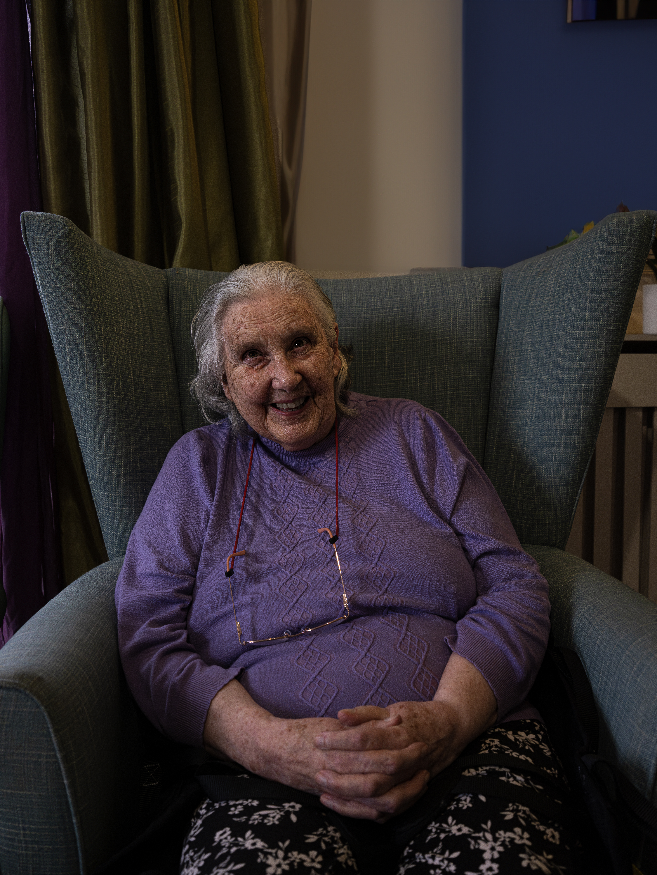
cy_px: 438
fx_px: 734
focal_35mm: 29
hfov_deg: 48.2
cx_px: 328
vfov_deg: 61.7
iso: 3200
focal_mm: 36.9
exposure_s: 1/100
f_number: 5.6
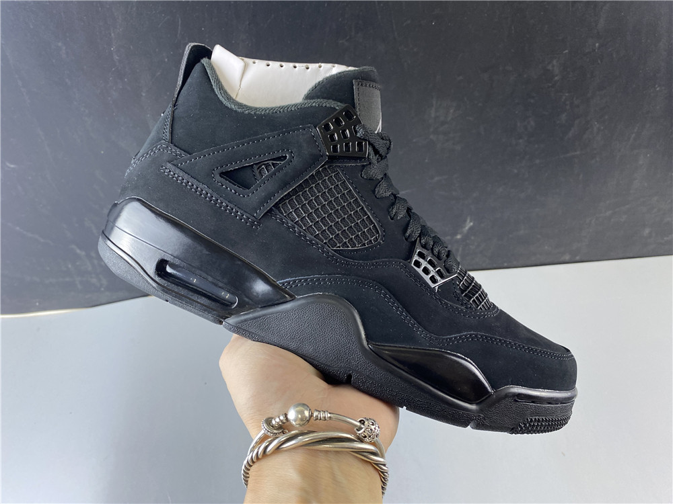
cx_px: 336
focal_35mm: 26
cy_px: 252
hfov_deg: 67.3
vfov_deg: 53.1
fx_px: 505
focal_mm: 4.25
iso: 125
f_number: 1.8
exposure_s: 1/50
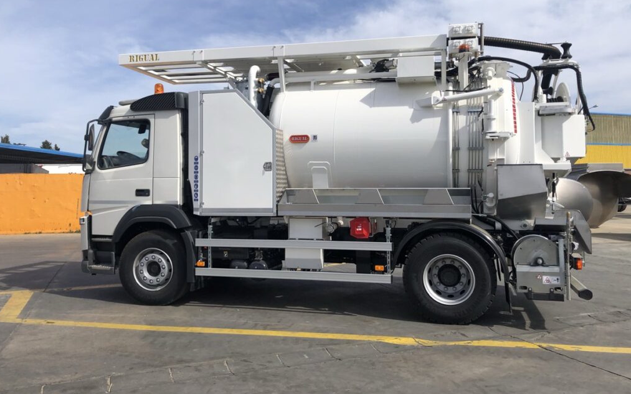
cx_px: 313
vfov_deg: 41.7
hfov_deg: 62.9
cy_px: 163
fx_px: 516
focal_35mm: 30
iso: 20
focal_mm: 3.99
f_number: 1.8
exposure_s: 1/3003
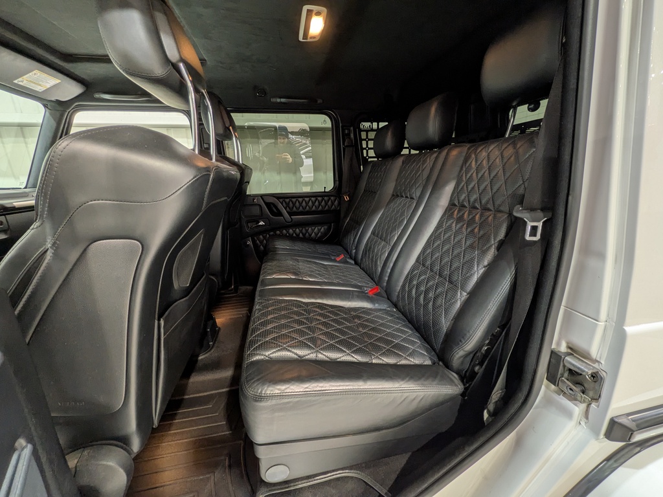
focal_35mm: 14
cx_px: 332
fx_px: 268
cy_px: 248
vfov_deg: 85.7
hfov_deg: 102.1
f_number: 2.2
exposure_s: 1/25
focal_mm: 1.83
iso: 48
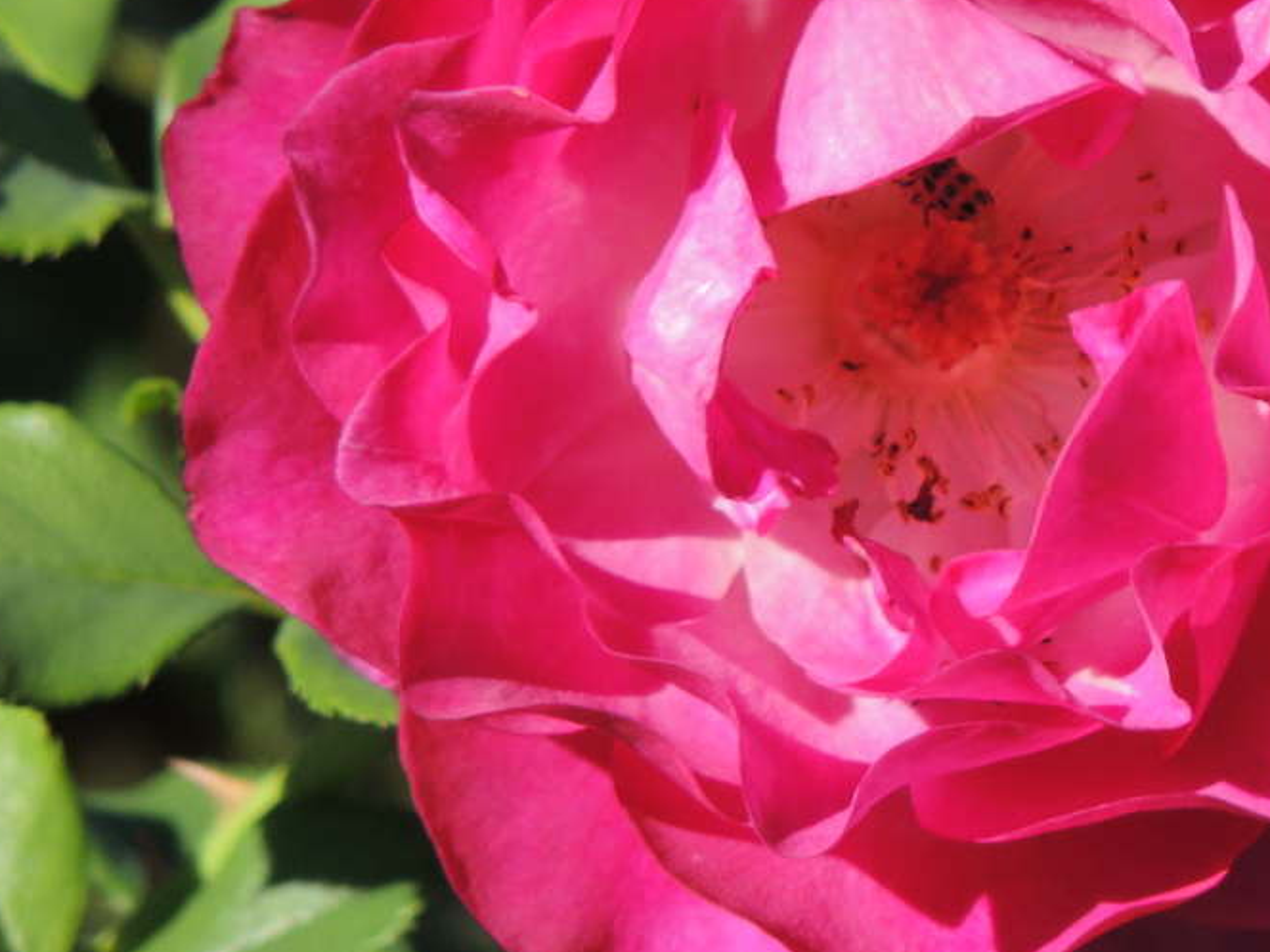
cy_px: 277
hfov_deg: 1.1
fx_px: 63654
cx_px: 859
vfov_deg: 0.9
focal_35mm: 1735
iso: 140
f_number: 5.5
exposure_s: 1/500
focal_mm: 160.5
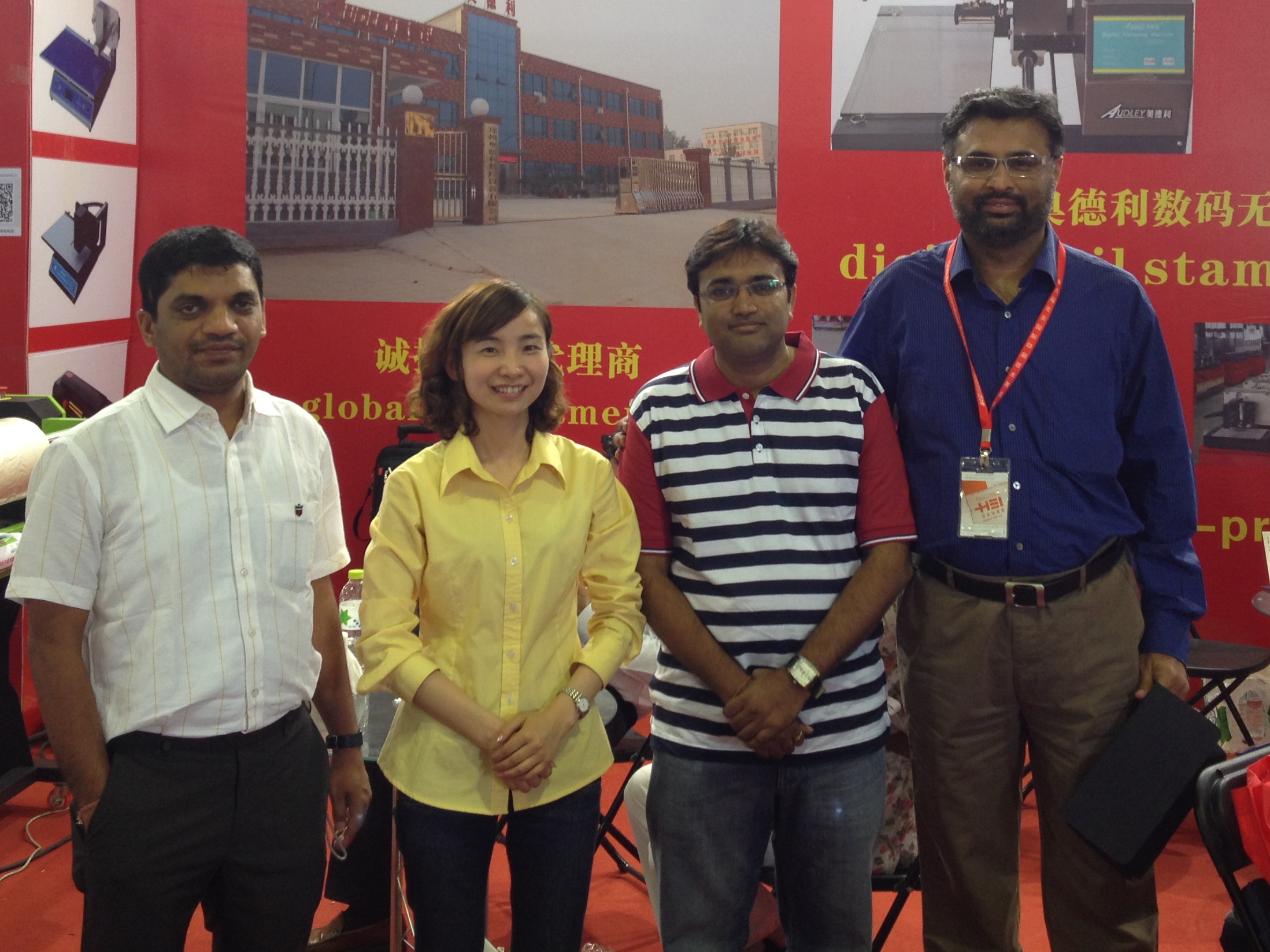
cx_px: 687
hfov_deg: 36.8
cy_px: 247
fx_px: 1908
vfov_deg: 27.7
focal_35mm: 52
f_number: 2.4
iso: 50
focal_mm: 4.28
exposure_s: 1/20
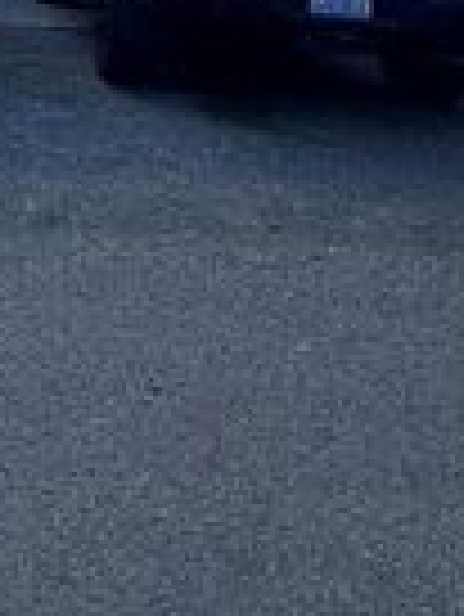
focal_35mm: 68
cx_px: -95
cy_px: -259
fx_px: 1213
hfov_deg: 20.3
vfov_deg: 23.8
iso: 40
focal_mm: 2.22
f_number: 2.2
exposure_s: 1/831
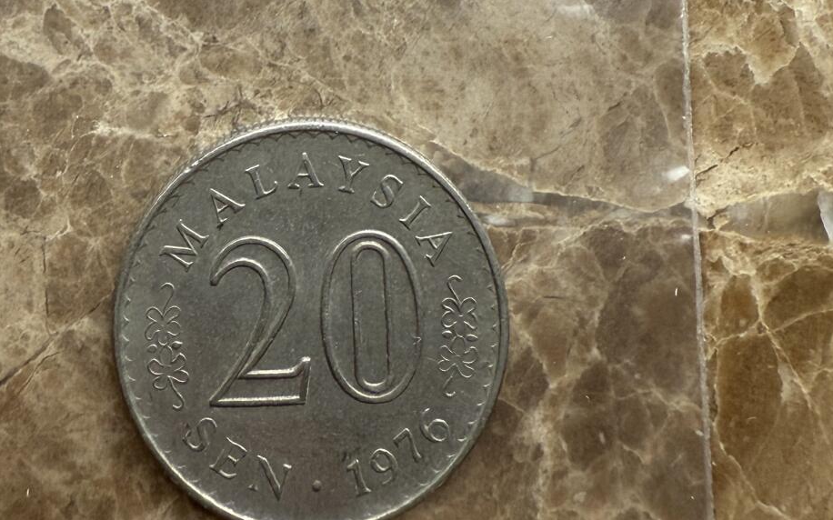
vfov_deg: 24.4
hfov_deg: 39.7
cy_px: -27
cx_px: 263
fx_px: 1135
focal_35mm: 50
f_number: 2.2
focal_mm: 2.22
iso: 64
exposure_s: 1/99
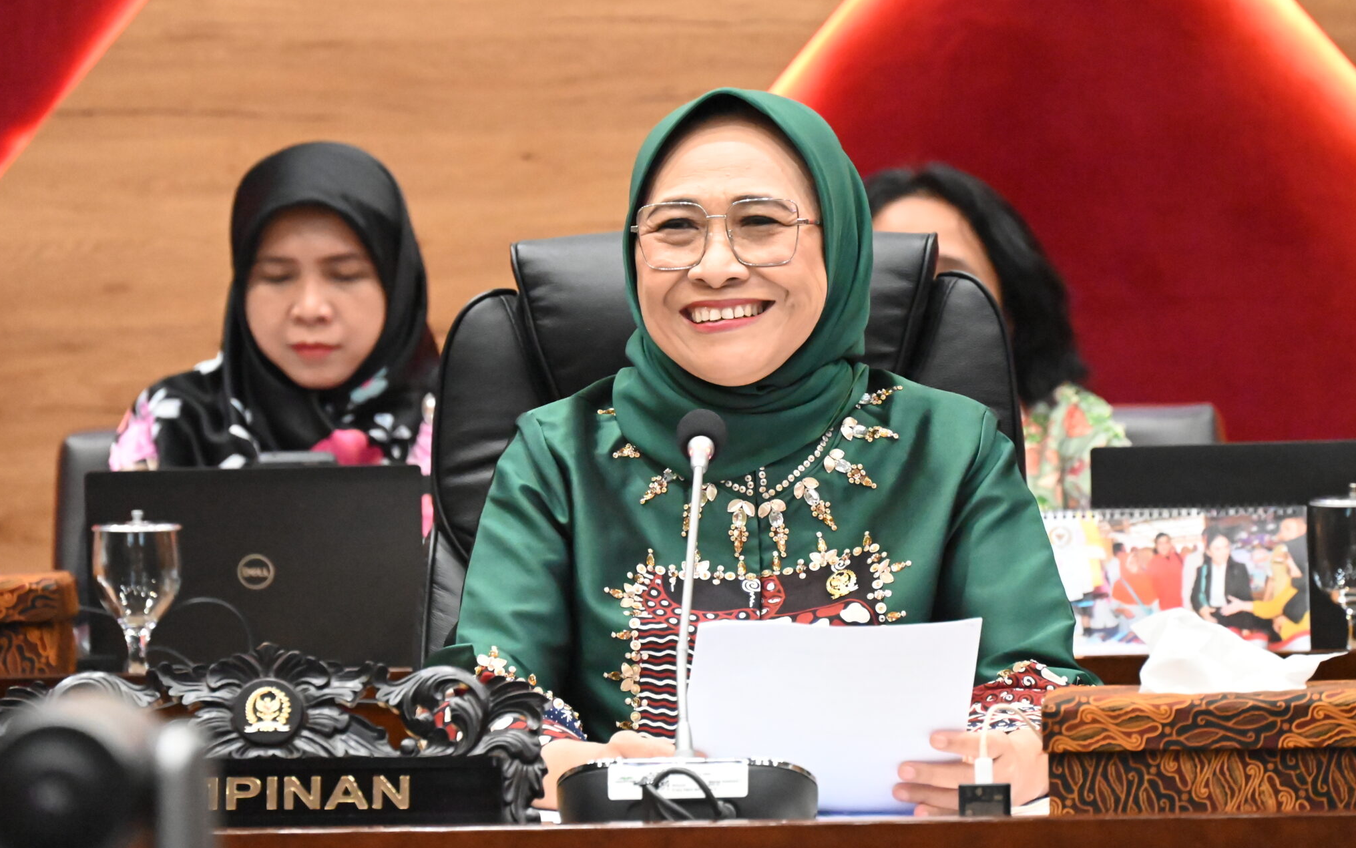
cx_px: 708
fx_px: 9499
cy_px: 360
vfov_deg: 5.1
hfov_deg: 8.2
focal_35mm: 257
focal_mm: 200
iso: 18000
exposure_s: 1/200
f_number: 6.3
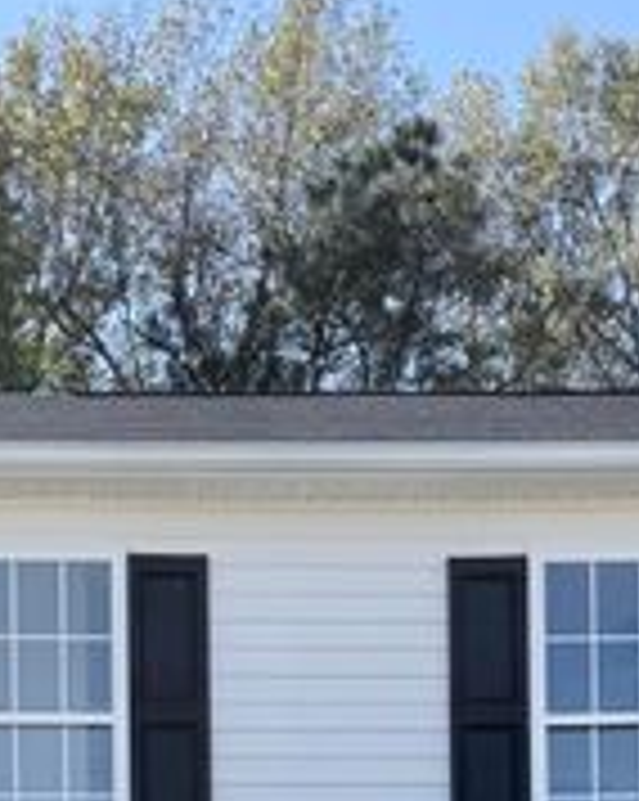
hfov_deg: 17.4
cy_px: 1226
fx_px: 2084
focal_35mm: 88
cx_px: 423
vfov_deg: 18.9
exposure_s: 1/3759
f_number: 1.78
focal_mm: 6.76
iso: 80
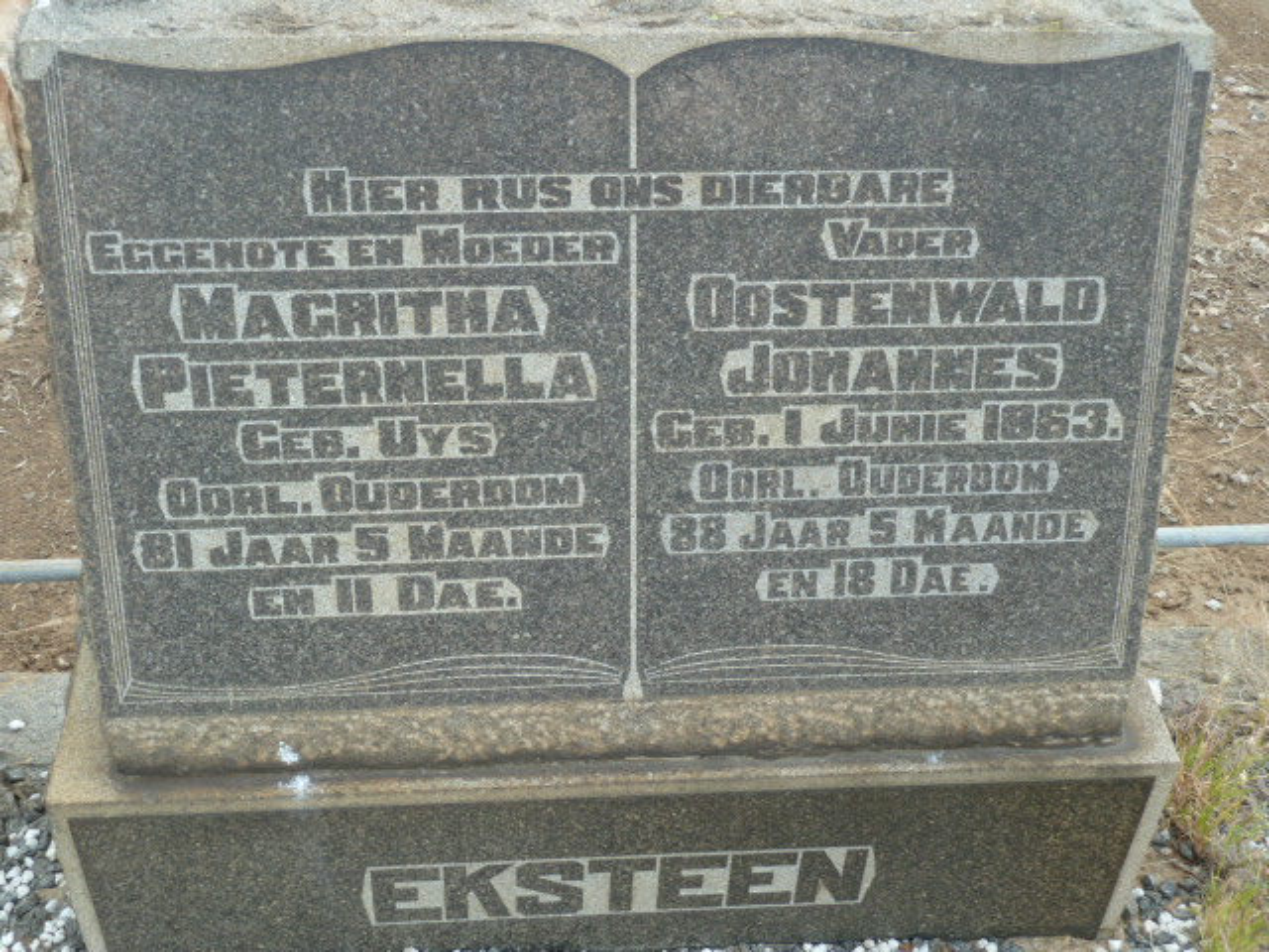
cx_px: 634
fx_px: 1613
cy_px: 476
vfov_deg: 32.9
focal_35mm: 44
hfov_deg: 42.9
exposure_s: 1/80
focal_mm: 7.3
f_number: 3.7
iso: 80
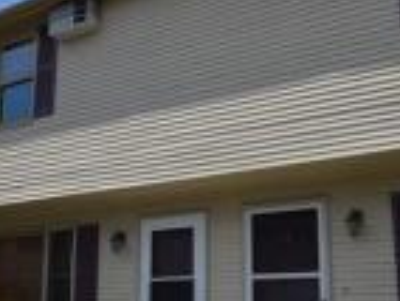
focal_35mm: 55
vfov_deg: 26.5
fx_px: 637
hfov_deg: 34.3
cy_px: 191
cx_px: 114
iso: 100
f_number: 9
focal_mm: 12
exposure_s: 1/320
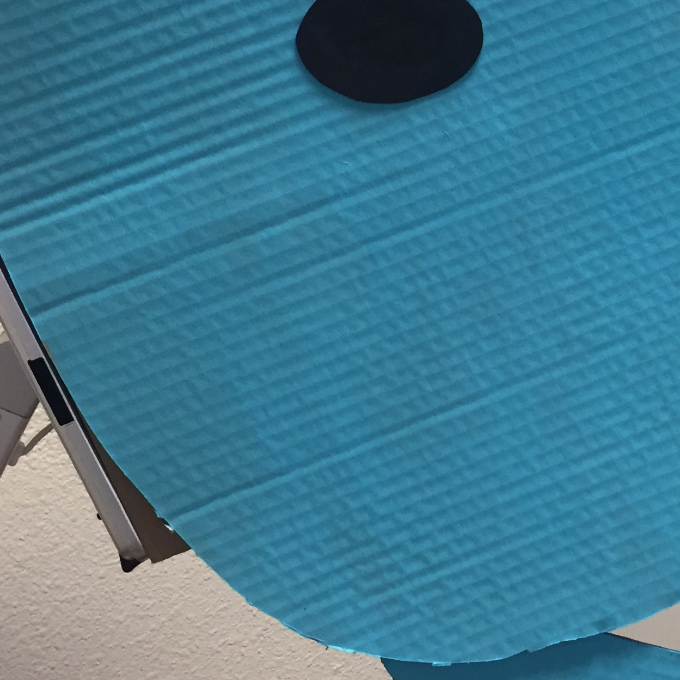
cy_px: 206
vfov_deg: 25.5
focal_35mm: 67
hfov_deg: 24.7
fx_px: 1489
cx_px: 659
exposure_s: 1/30
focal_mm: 4.15
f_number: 2.2
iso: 125
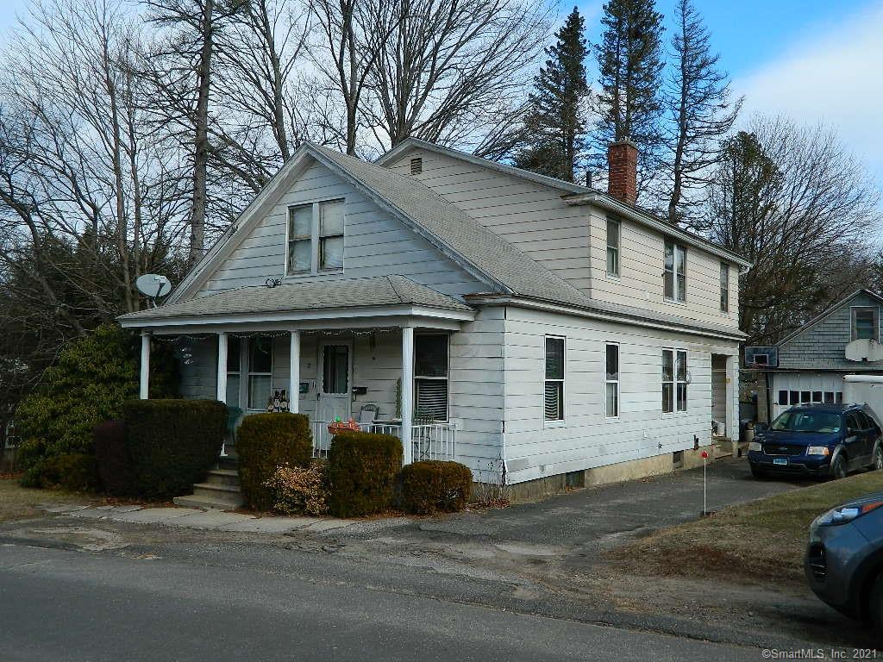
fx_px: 791
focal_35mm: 31
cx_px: 442
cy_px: 331
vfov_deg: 45.4
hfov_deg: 58.4
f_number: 3.2
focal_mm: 5.6
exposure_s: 1/800
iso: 80
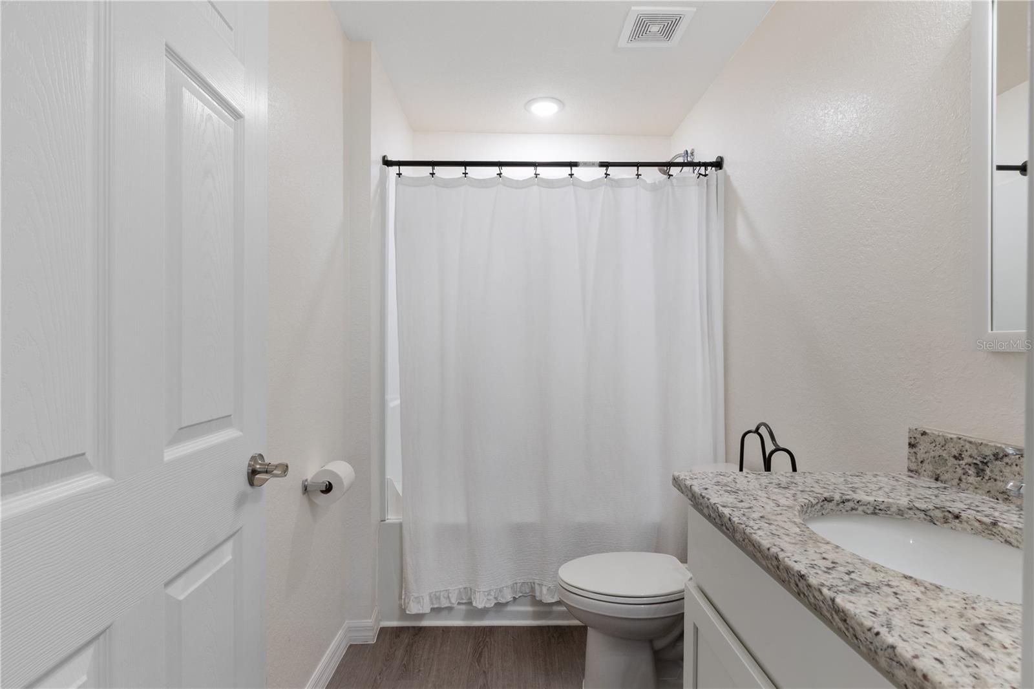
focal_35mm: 18
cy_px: 344
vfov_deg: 68.3
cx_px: 517
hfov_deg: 91.0
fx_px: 508
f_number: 9
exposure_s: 1/3
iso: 250
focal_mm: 11.8
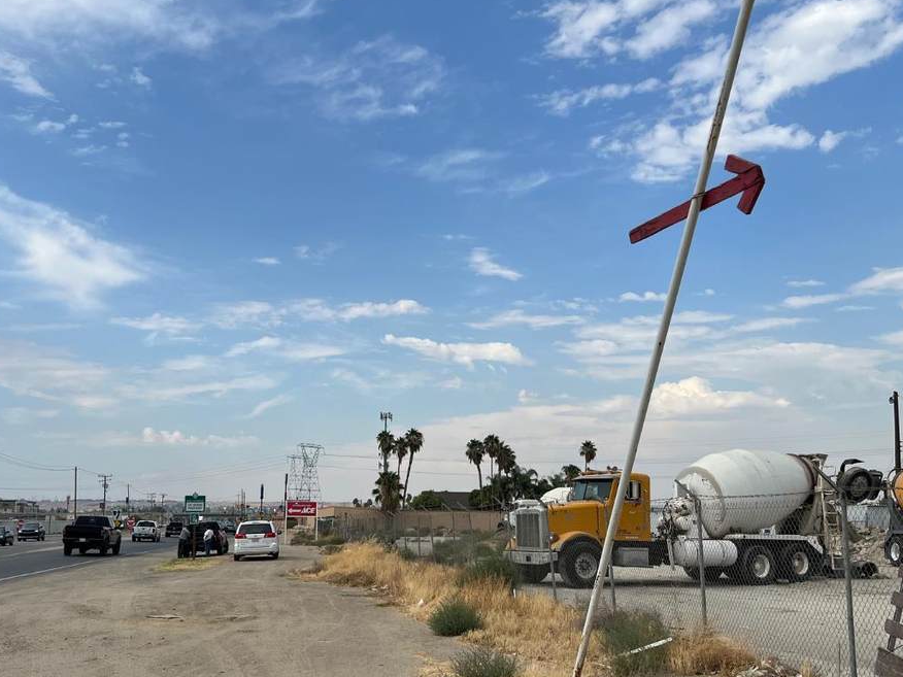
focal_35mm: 38
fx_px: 991
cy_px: 405
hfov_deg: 48.9
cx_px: 416
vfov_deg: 37.6
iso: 50
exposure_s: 1/5076
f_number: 1.5
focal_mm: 5.7
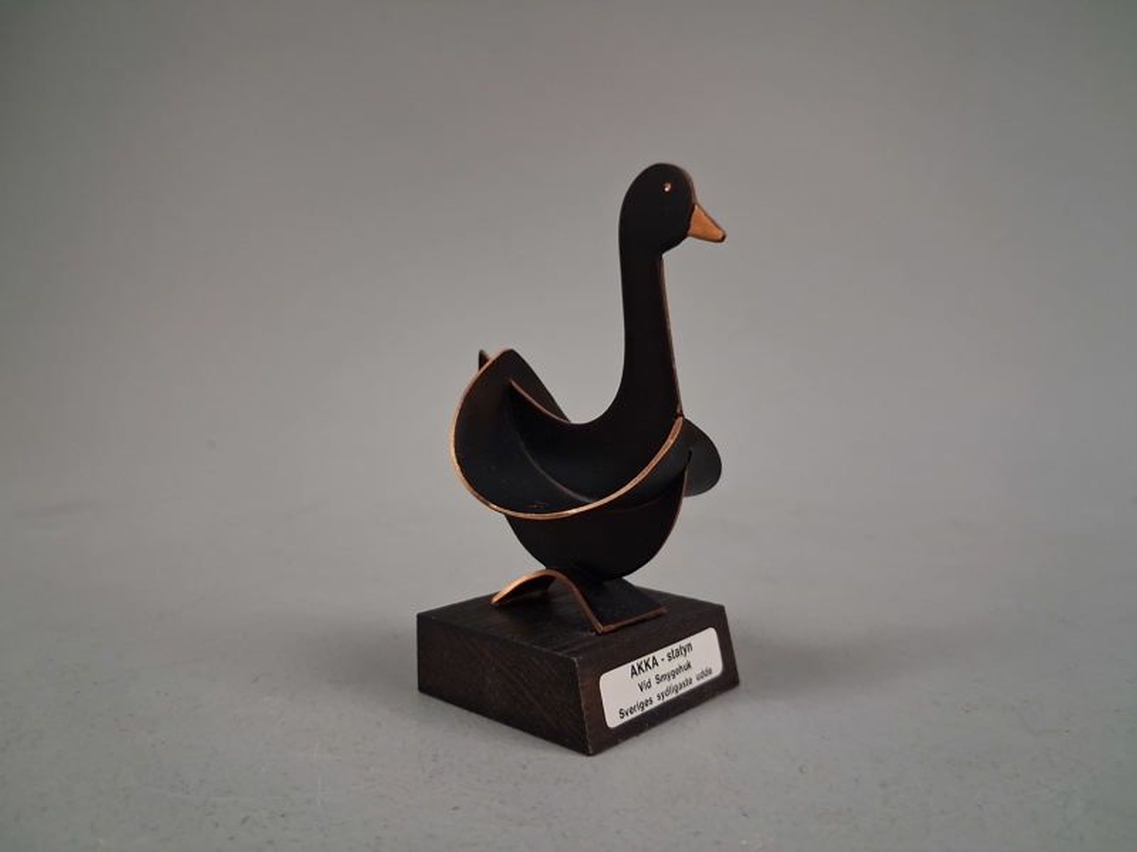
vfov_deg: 51.4
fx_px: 887
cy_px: 426
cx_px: 568
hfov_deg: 65.3
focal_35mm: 27
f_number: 1.8
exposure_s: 1/100
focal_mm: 4
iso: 400
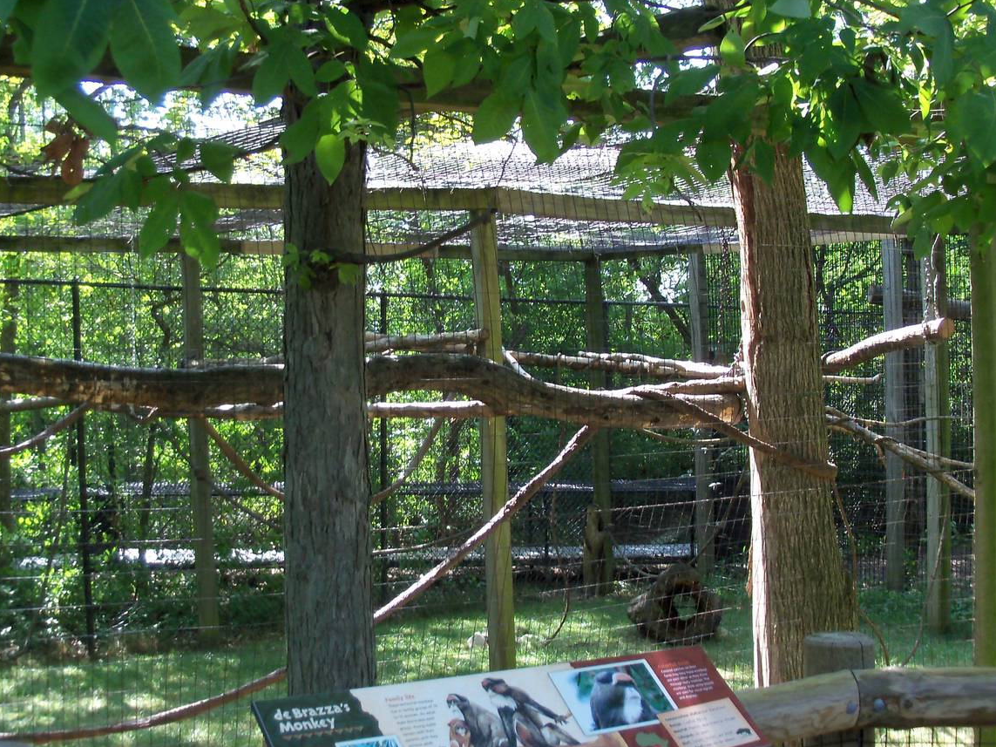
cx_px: 414
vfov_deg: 29.6
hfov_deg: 38.8
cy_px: 435
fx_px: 1410
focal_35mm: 49
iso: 80
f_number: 3
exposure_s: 1/80
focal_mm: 6.3
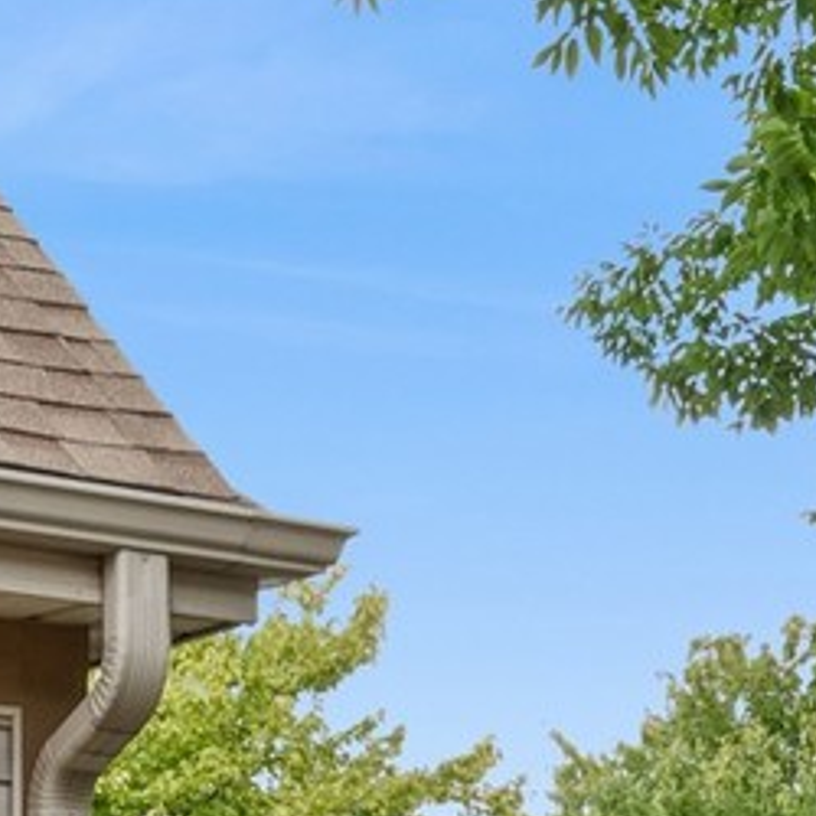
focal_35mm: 99
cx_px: 284
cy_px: 1263
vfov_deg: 16.0
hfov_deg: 17.5
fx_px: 2640
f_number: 8
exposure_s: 1/60
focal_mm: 12
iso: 250
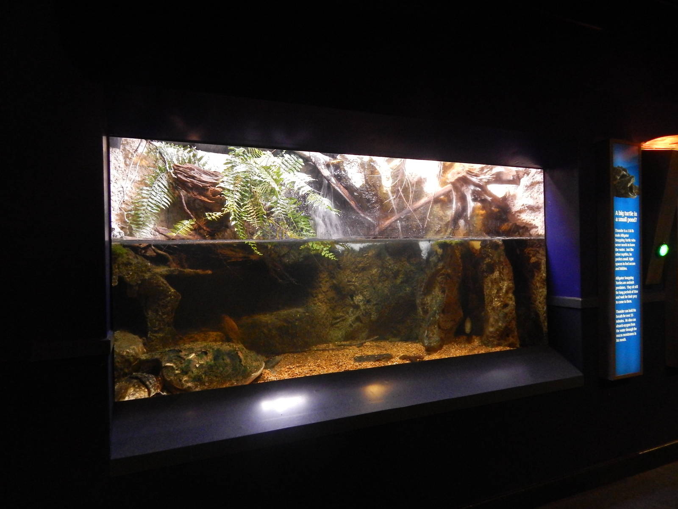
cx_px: 339
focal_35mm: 23
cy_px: 254
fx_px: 450
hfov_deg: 73.9
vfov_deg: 58.9
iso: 800
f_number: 3
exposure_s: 1/25
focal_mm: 4
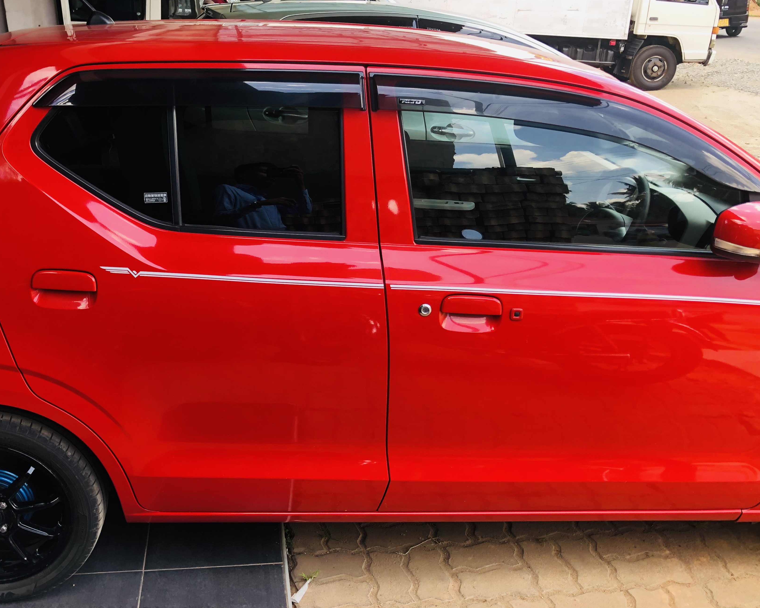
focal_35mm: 34
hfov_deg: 52.5
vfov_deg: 43.3
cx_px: 302
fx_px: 765
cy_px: 267
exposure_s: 1/120
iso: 40
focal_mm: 4
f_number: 1.8
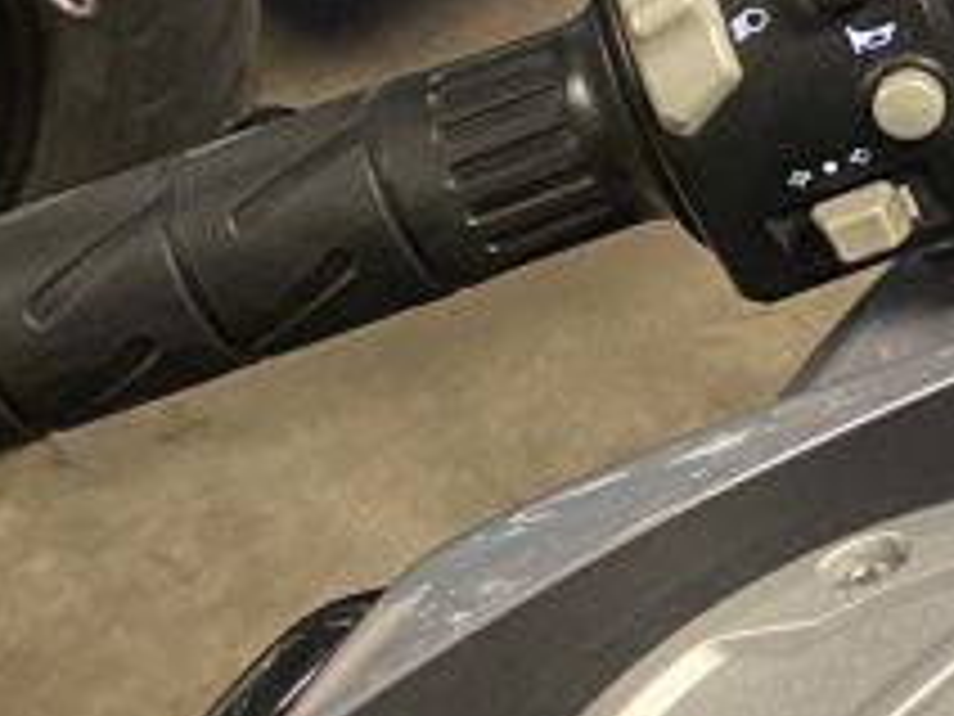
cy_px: -88
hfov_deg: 11.9
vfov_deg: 11.2
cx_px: 2372
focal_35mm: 130
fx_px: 3583
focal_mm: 4.25
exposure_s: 1/50
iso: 320
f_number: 1.8
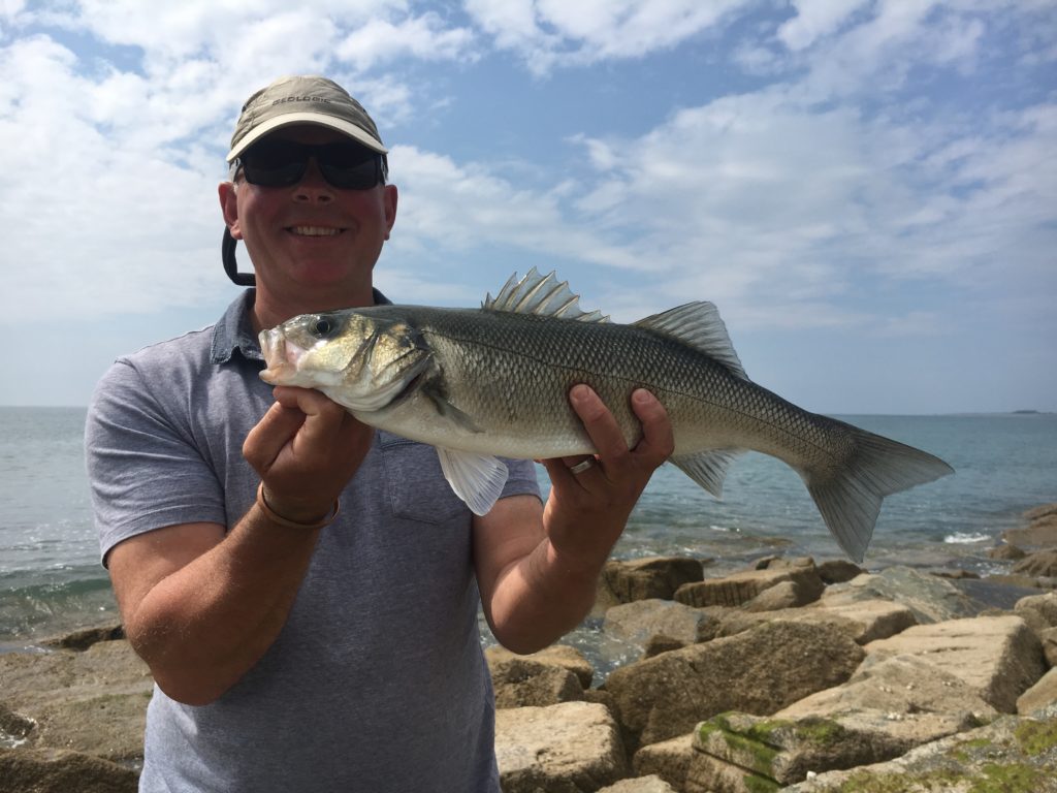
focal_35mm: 29
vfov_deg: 48.2
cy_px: 396
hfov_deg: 61.7
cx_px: 528
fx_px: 886
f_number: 2.2
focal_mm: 4.15
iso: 25
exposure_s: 1/2747
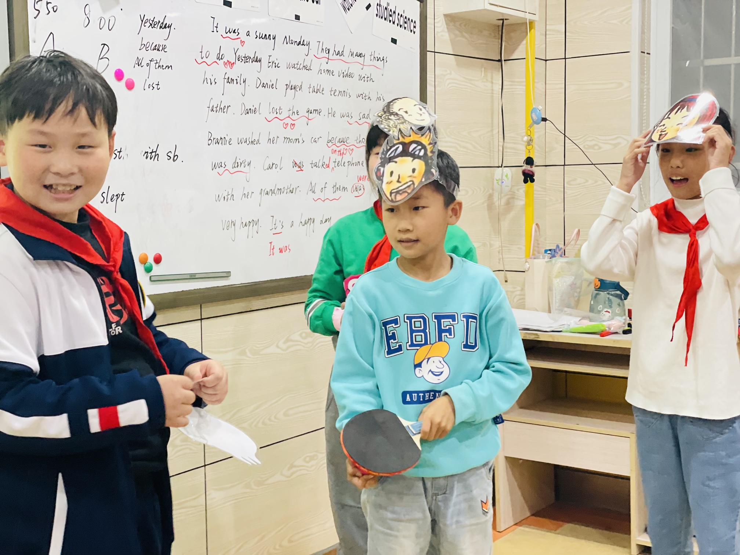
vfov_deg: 28.0
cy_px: 278
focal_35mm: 52
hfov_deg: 36.8
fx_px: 1112
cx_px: 370
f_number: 2
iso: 250
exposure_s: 1/63
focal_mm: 6
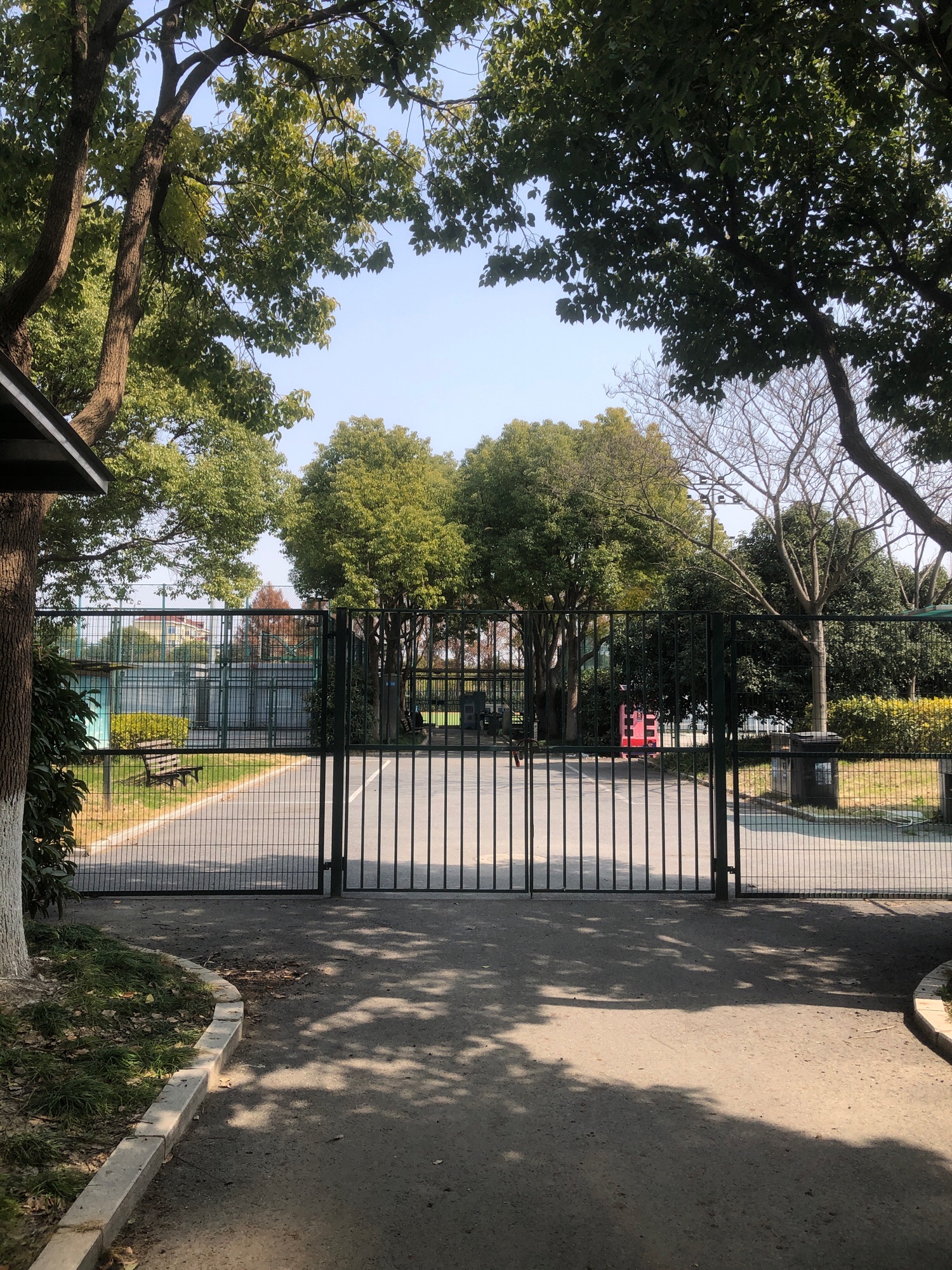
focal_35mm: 28
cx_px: 476
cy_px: 635
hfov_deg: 49.7
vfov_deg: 63.4
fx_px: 1027
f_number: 1.8
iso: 20
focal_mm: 4
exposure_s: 1/960
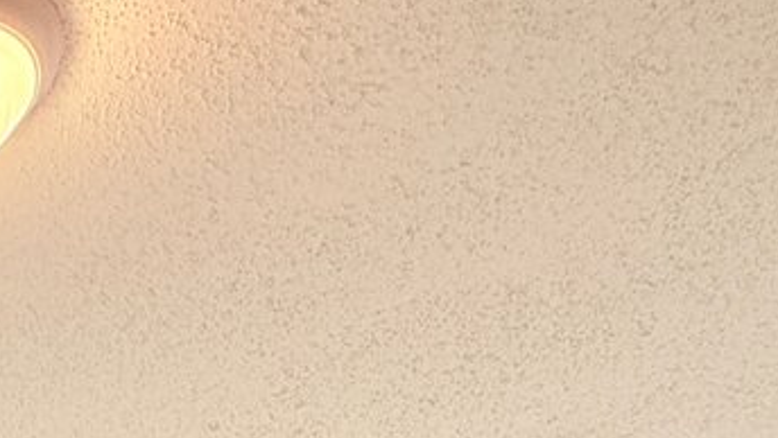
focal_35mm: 67
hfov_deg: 23.7
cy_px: 1195
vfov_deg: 12.1
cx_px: -442
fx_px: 1383
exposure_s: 1/99
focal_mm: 2.22
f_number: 2.2
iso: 100
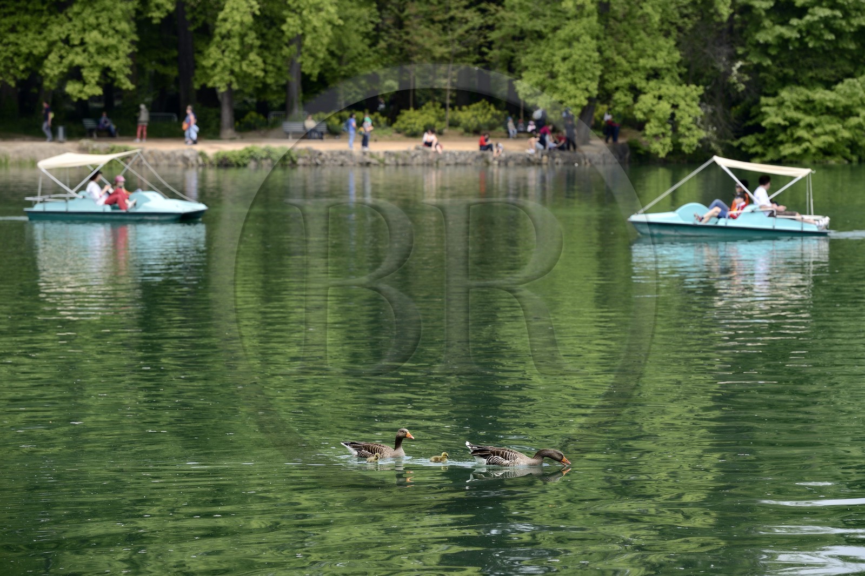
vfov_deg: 9.1
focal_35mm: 150
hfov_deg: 13.7
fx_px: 3603
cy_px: 288
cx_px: 432
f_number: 6.3
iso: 200
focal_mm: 150
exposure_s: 1/320
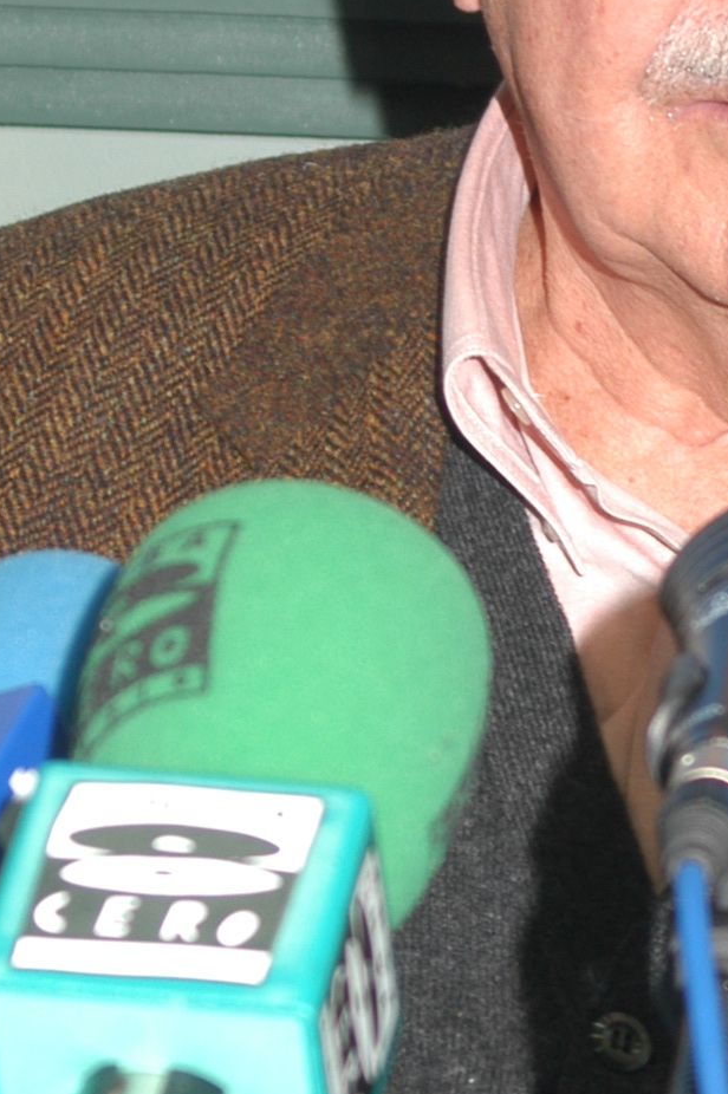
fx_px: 10358
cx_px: 888
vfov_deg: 6.0
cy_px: 582
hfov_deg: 4.0
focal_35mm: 341
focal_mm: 70
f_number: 5.6
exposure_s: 1/80
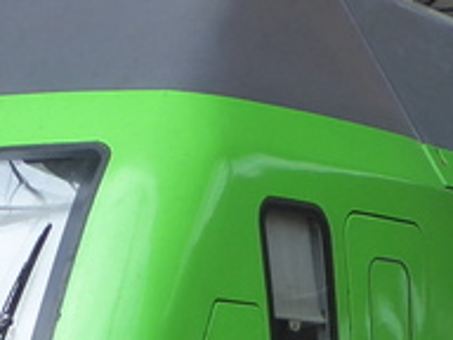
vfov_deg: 6.5
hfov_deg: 8.8
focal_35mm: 225
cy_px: 515
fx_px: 2944
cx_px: 226
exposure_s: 1/125
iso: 125
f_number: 3.7
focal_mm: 6.3
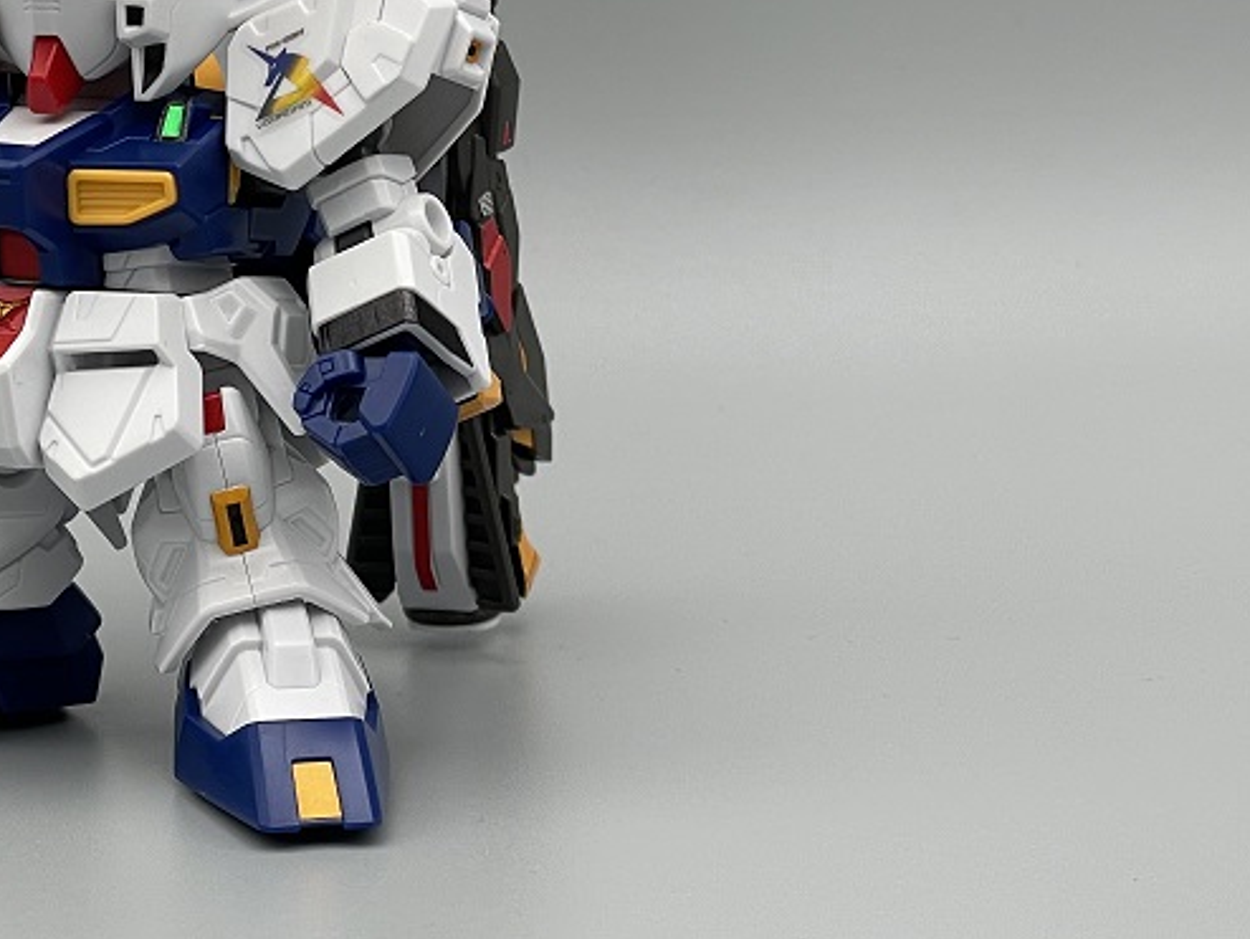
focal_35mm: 106
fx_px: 3830
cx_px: 124
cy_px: 18
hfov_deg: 18.2
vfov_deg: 13.8
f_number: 2
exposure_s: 1/140
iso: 25
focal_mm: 6
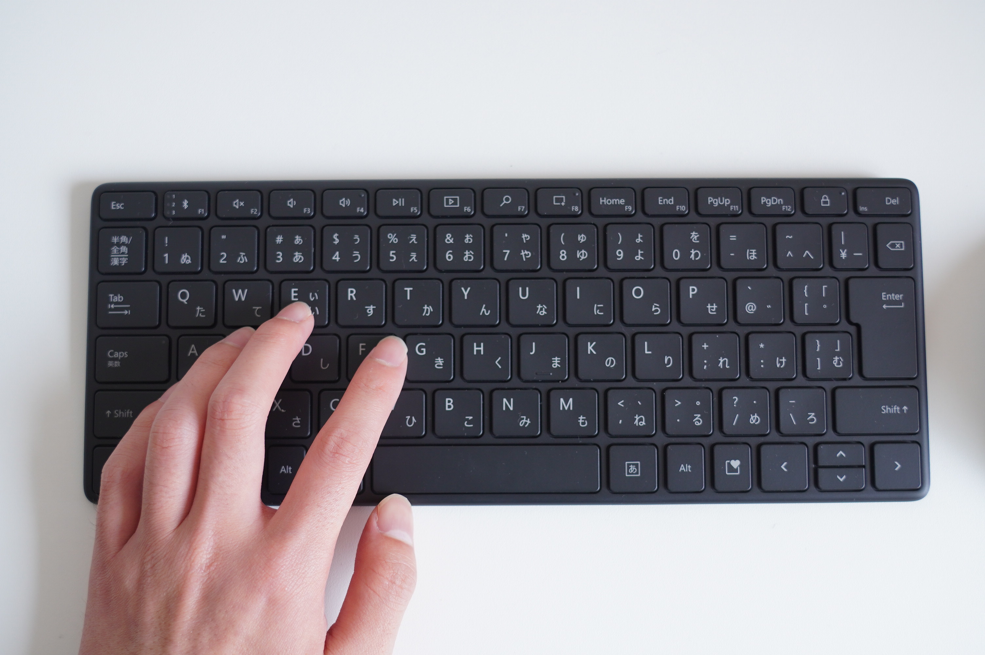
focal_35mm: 44
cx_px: 492
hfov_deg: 45.0
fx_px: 1189
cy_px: 328
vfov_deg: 30.8
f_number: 4
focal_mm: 29
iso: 320
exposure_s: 1/50
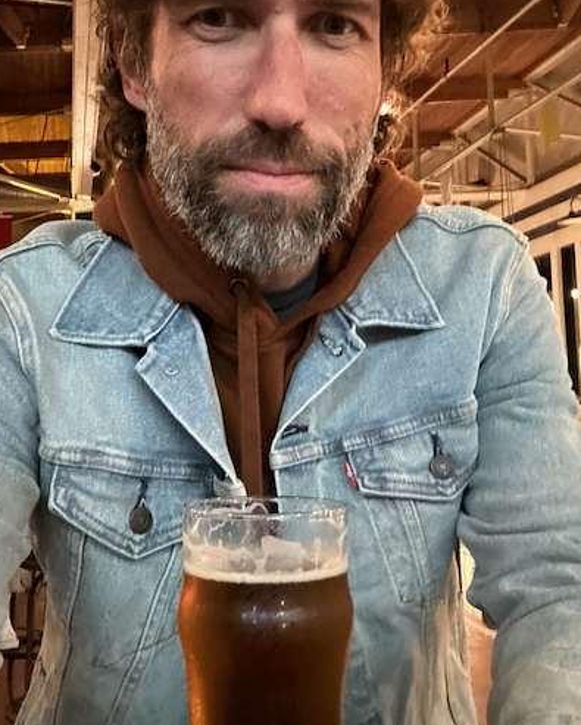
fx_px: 816
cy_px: 299
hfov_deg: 39.2
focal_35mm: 38
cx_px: 263
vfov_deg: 47.7
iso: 640
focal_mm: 2.69
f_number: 1.9
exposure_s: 1/15
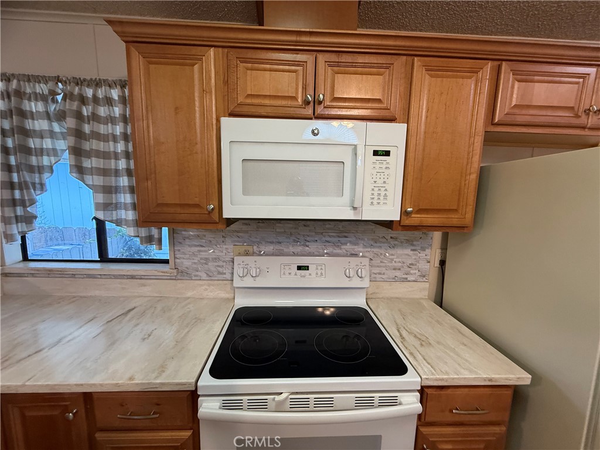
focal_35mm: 14
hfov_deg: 102.1
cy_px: 225
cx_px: 300
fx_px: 243
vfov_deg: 85.7
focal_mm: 2.22
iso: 320
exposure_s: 1/60
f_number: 2.2
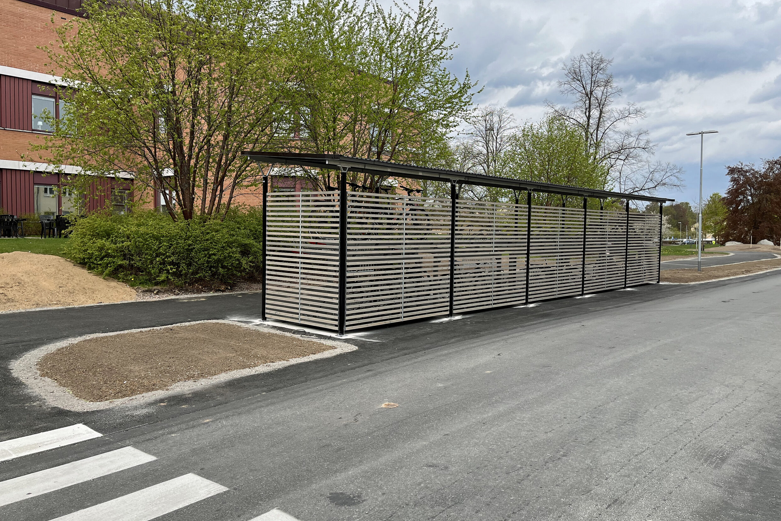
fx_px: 607
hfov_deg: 65.5
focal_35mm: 28
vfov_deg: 46.4
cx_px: 399
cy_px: 249
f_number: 1.6
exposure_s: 1/1890
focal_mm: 5.1
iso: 50
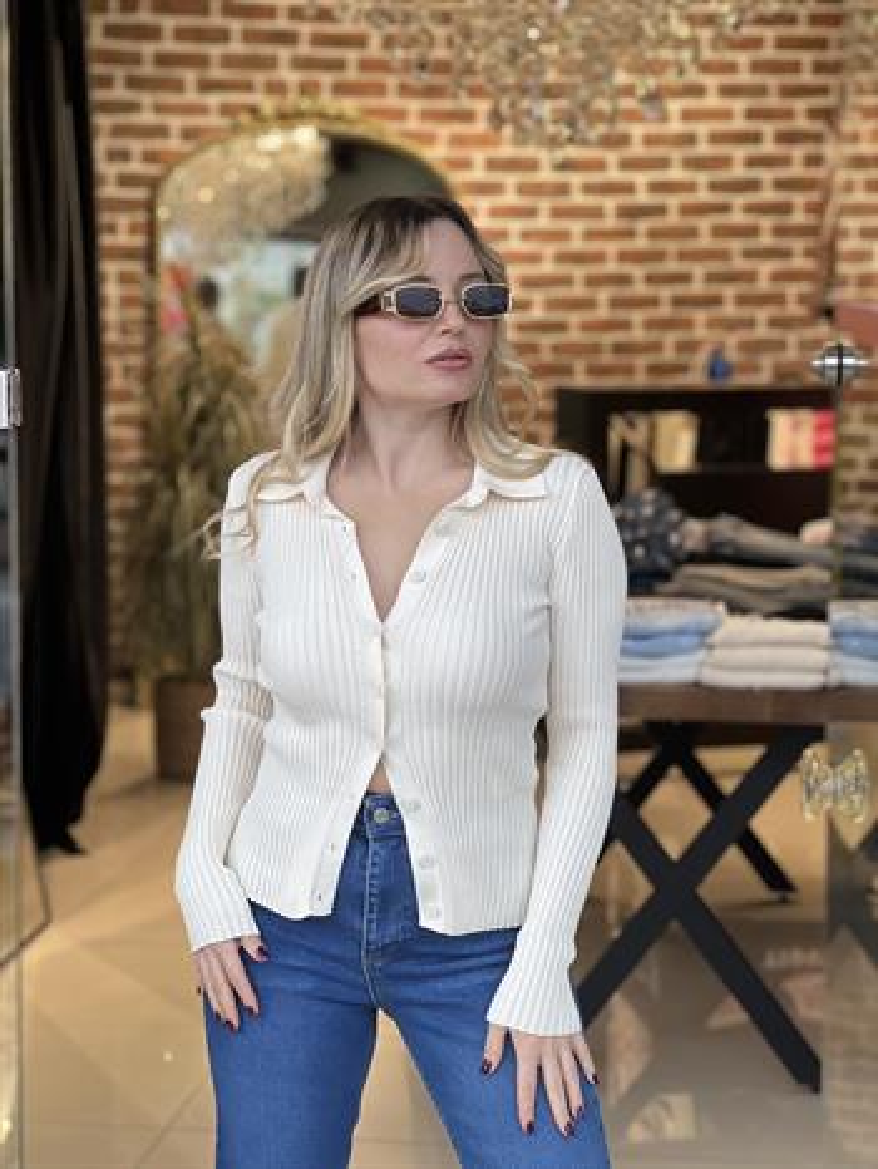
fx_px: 2602
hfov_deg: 19.2
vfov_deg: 25.3
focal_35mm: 77
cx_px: 439
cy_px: 584
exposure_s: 1/100
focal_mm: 9
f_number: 2.8
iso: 100
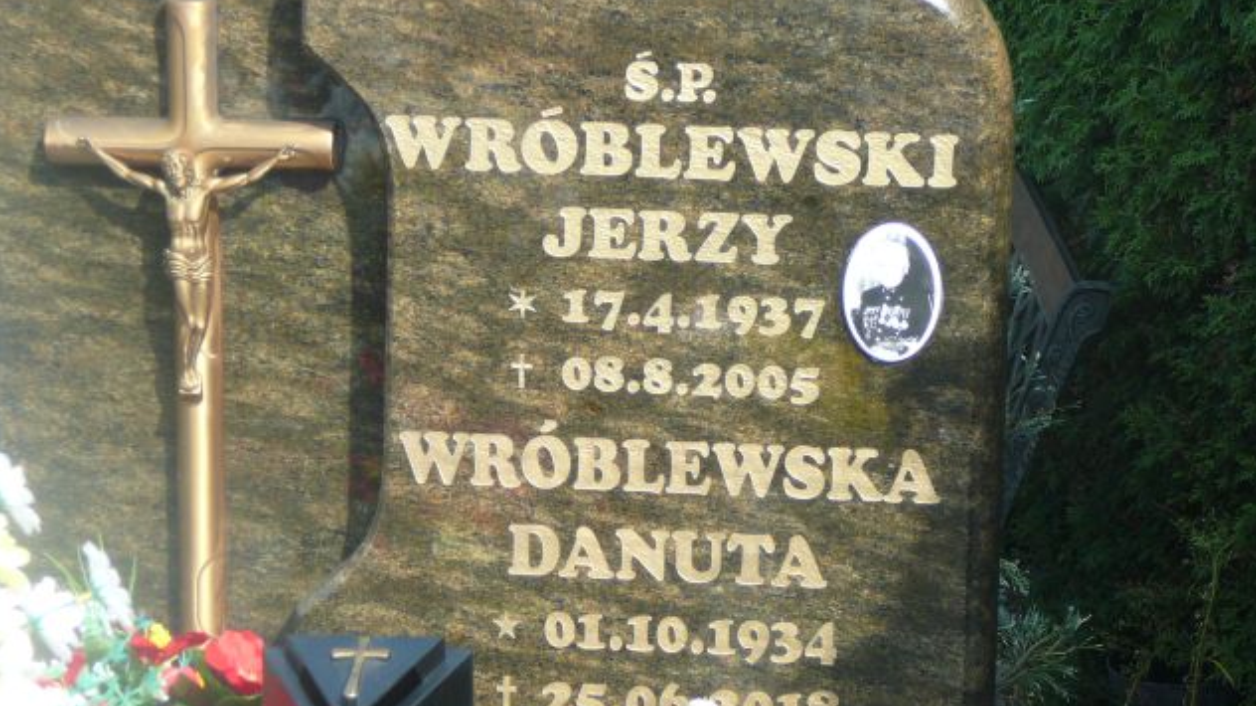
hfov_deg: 22.2
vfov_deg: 12.6
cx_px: 632
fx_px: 3196
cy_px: 344
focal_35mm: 96
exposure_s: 1/200
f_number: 3.8
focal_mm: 13
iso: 80
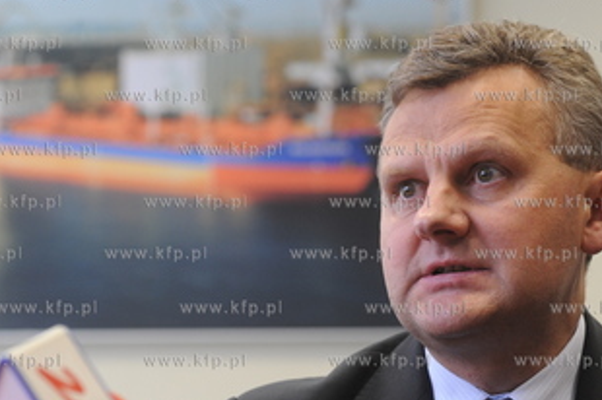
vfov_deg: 10.6
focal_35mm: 129
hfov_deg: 15.9
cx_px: 299
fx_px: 2155
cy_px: 175
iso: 1600
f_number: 5.6
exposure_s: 1/100
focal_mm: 100
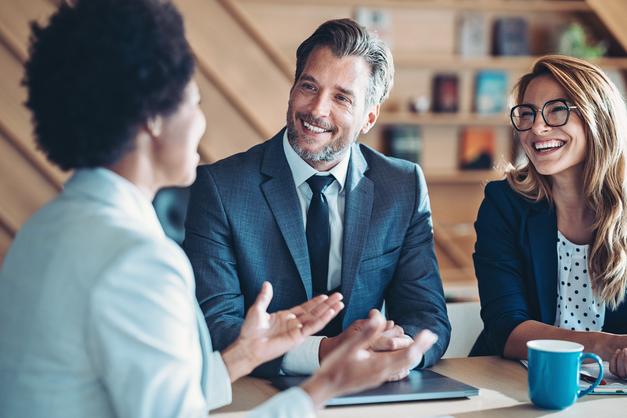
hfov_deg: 23.9
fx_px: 1480
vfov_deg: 16.1
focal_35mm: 85
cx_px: 314
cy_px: 209
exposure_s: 1/400
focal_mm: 85
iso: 640
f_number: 2
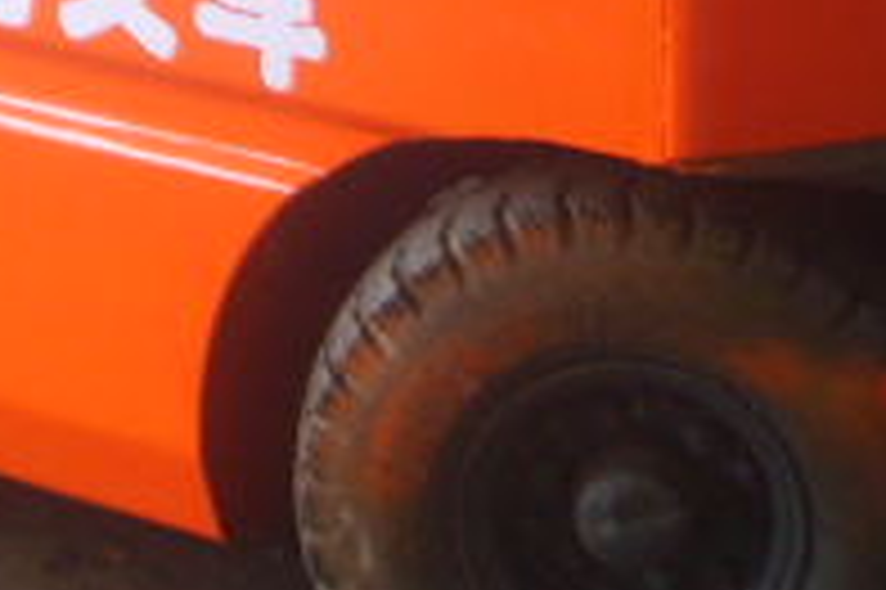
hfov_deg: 11.6
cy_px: -347
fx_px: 4328
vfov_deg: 7.6
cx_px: 175
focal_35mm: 176
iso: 139
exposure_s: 1/10
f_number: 3.3
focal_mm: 8.7
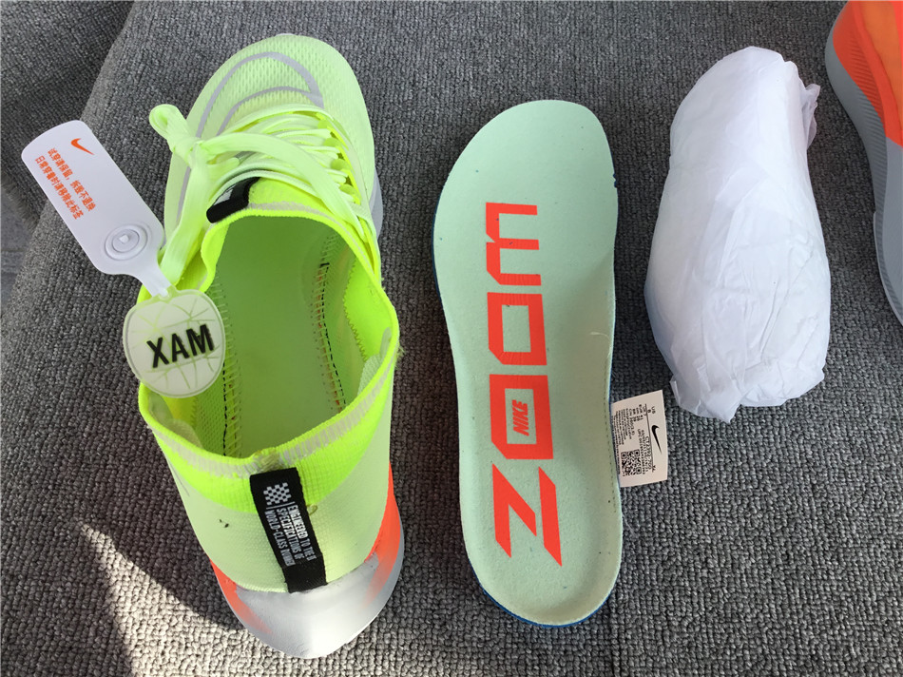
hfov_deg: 58.4
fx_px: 808
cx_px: 452
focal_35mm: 31
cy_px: 338
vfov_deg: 45.4
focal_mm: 3.3
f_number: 2.4
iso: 25
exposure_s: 1/566
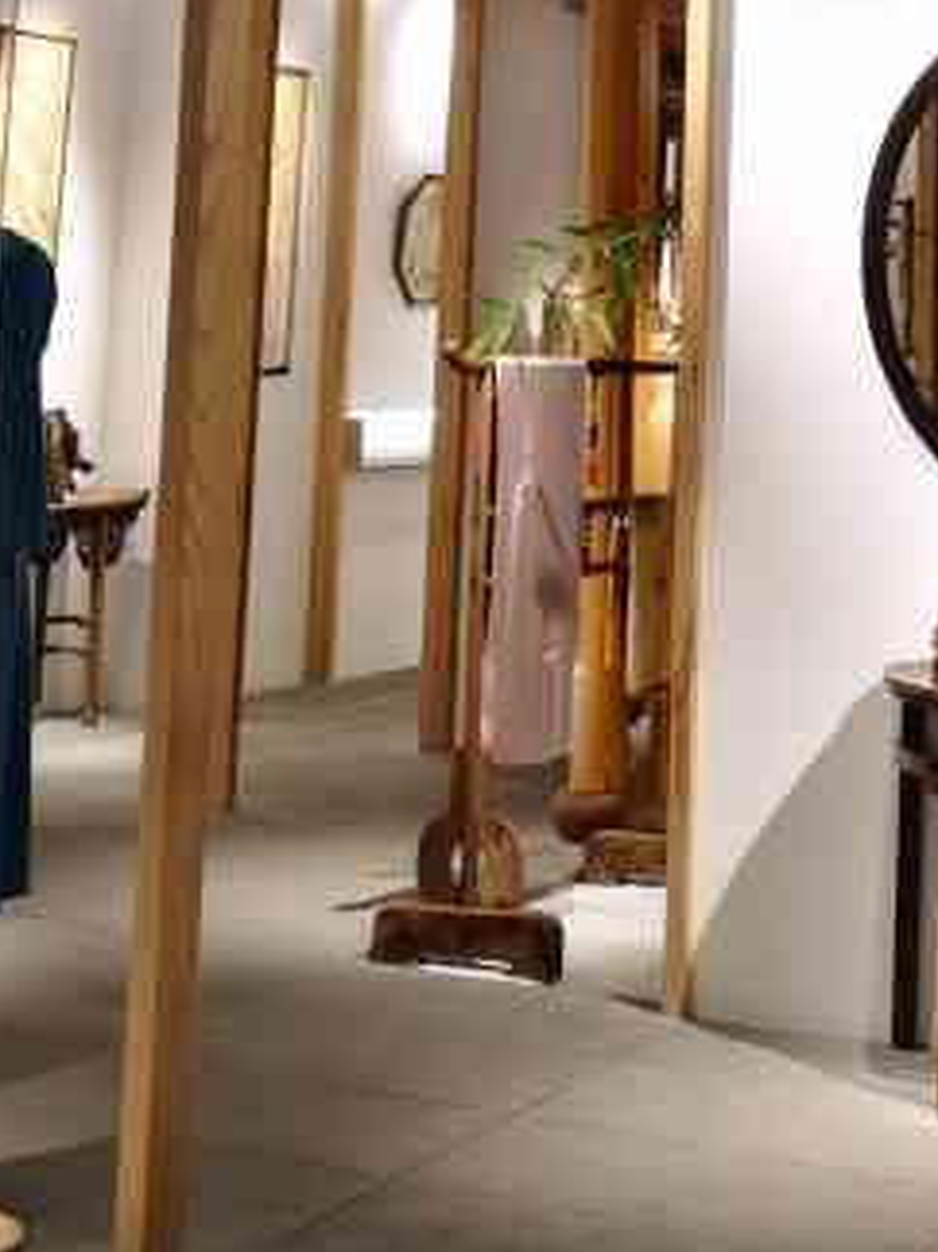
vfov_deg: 23.5
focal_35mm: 78
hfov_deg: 18.8
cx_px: 659
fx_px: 2820
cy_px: -126
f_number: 1.8
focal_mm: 3.95
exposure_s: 1/50
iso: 50
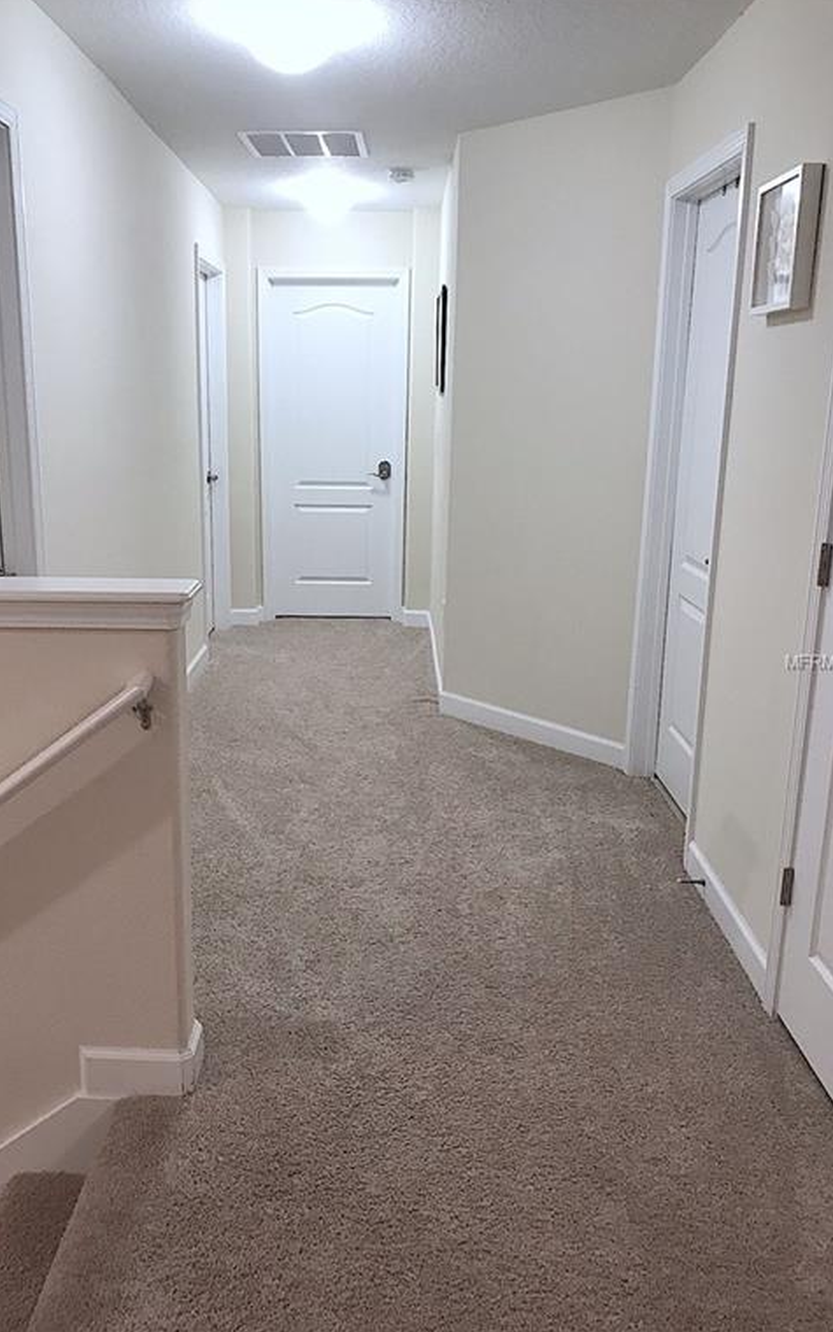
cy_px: 662
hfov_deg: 41.7
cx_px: 360
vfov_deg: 62.9
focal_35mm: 30
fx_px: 1090
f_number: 1.8
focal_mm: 3.99
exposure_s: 1/17
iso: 40
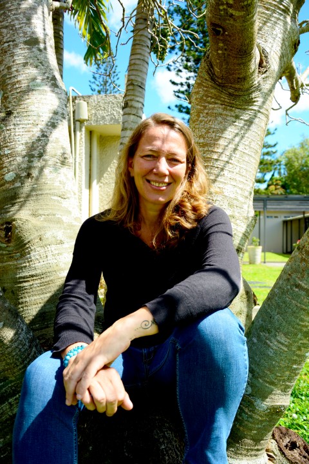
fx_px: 406
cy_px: 232
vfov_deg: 59.5
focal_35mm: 32
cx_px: 154
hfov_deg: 41.7
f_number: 3.8
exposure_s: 1/320
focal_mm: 21
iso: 100
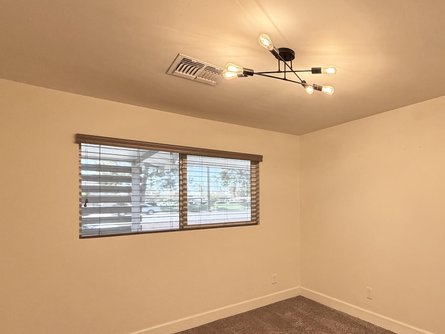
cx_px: 340
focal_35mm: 22
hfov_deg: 70.6
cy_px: 198
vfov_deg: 60.7
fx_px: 283
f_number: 2.2
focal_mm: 2.22
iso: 250
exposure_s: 1/120
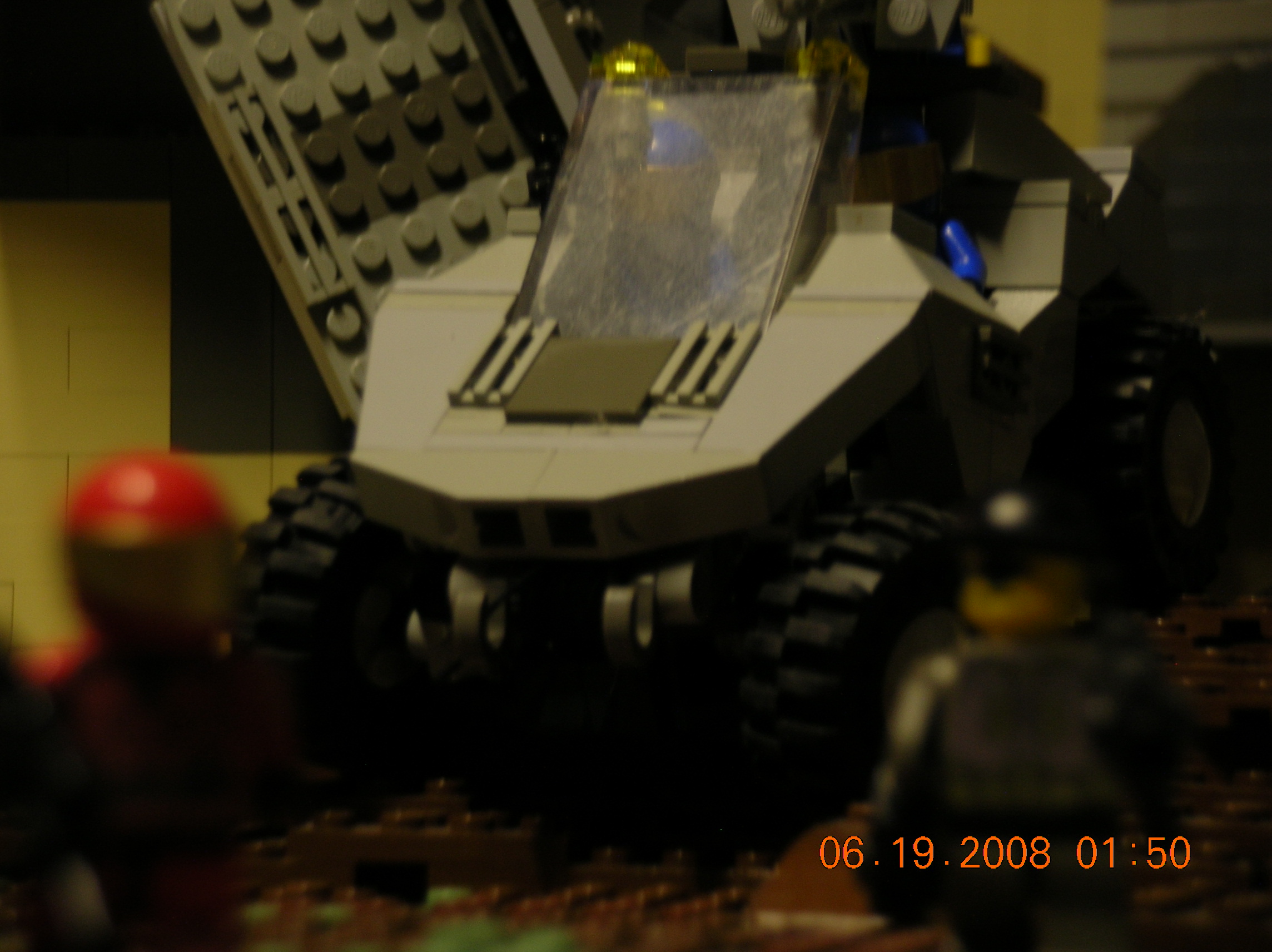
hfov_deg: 12.0
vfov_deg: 9.0
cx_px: 636
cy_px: 476
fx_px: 6058
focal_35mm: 165
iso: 50
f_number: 3.8
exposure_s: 1
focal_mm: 27.3
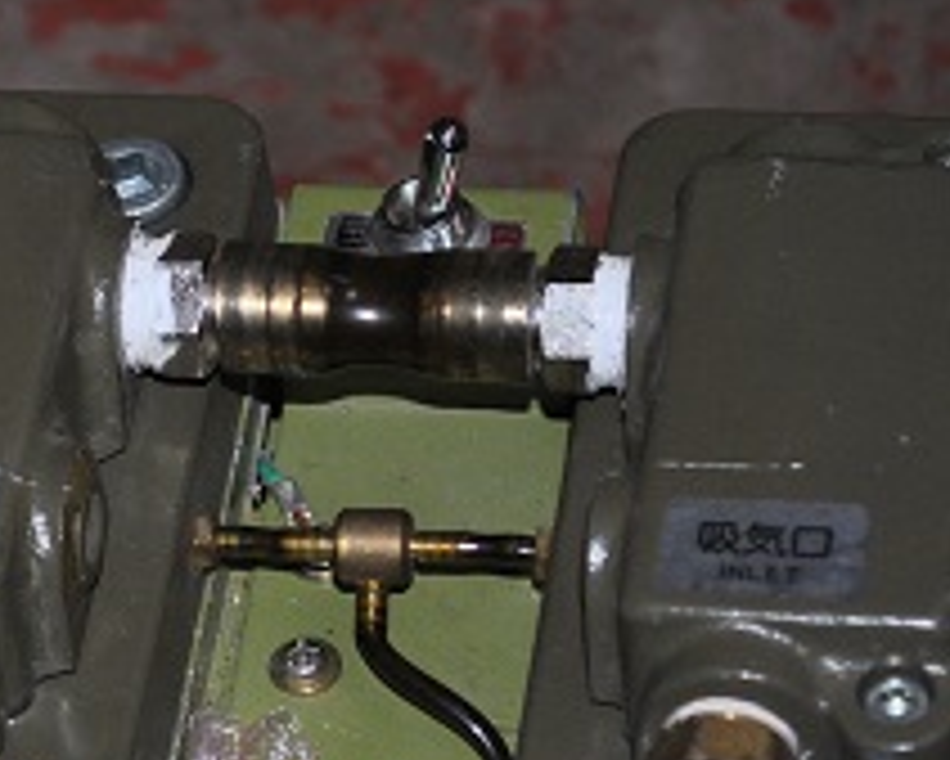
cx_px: -110
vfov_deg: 7.3
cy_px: 546
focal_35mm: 213
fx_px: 6000
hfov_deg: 9.0
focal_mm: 55
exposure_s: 1/60
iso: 200
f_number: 5.6
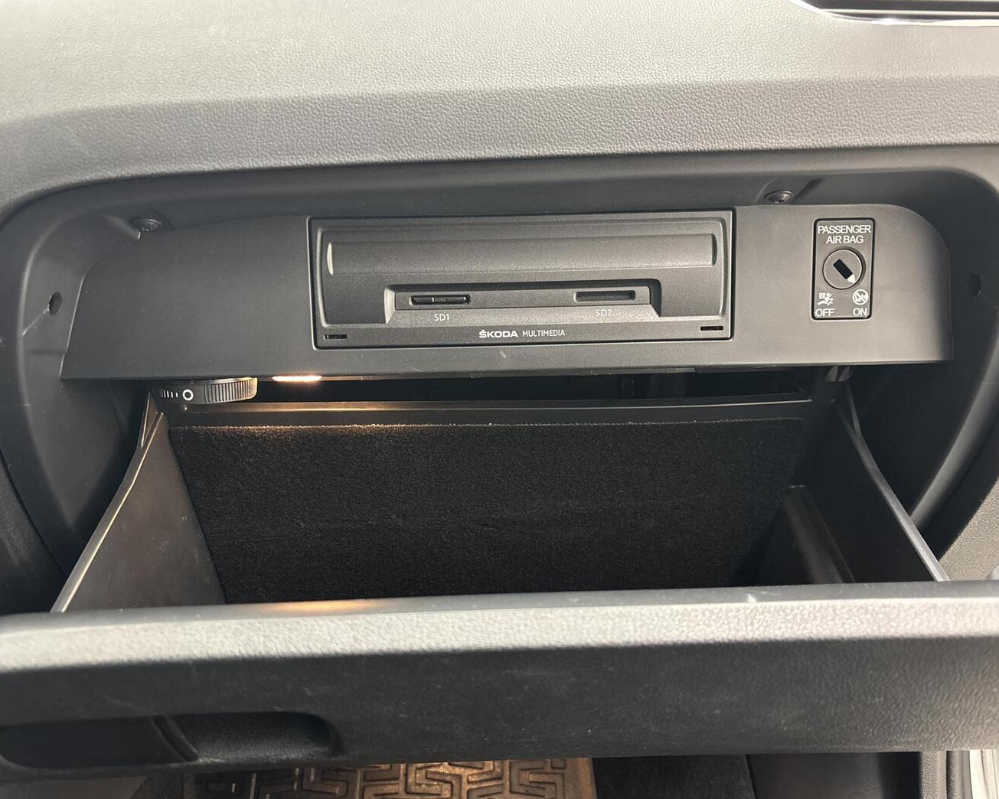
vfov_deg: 51.5
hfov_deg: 62.2
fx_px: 828
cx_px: 488
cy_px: 409
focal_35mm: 28
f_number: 1.6
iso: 500
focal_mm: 5.96
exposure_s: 1/33
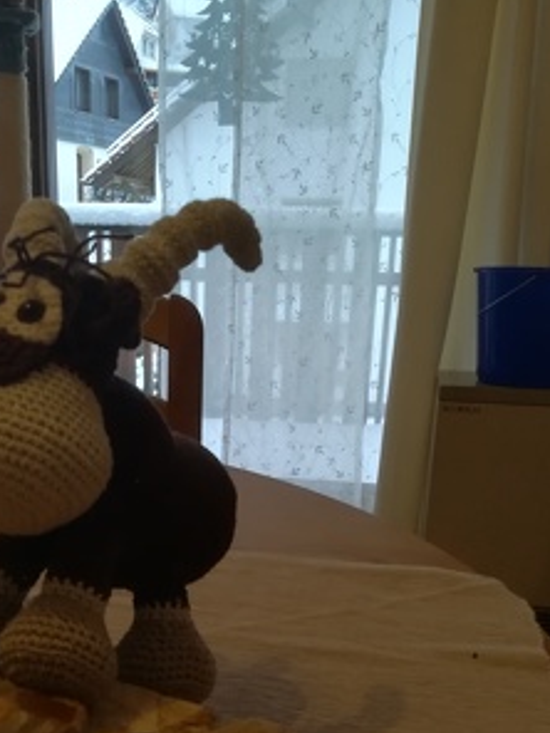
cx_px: 196
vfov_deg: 44.6
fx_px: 869
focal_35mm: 41
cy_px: 525
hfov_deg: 34.9
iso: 320
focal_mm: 3.83
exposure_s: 1/33.3
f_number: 2.2
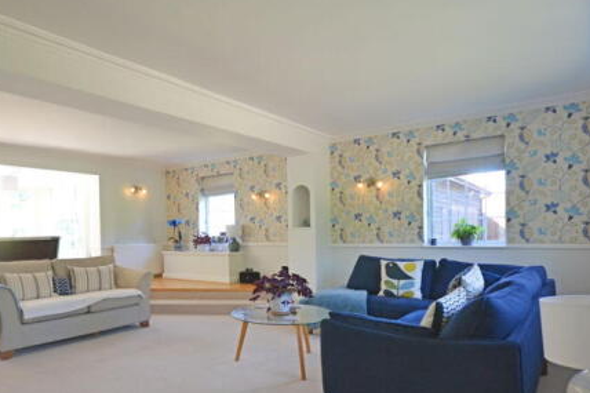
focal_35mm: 23
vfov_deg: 54.6
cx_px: 222
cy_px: 238
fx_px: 377
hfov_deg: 74.8
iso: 800
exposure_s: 1/125
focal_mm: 10
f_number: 4
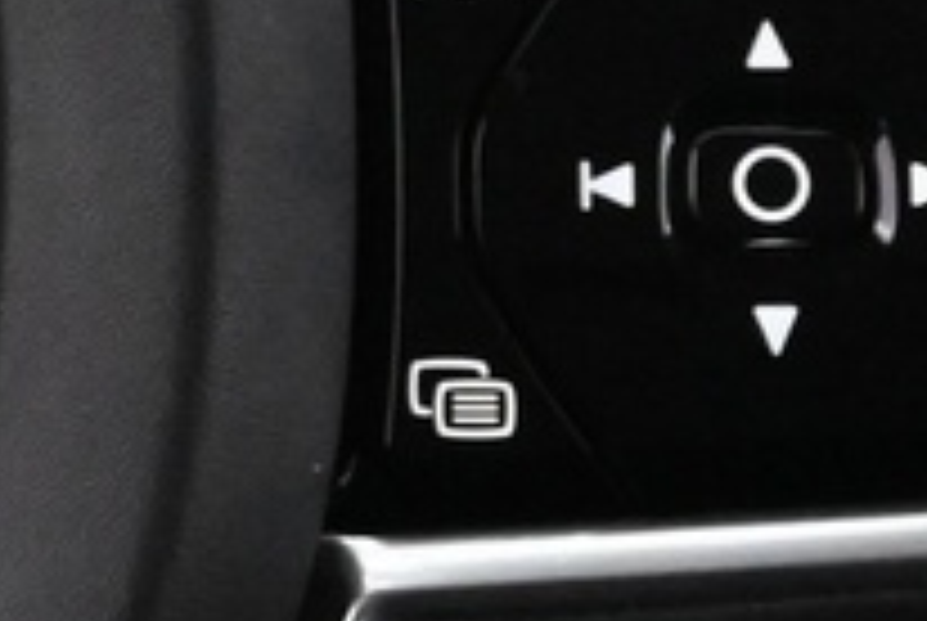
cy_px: 166
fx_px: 6986
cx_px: -720
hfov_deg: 7.4
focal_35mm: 271
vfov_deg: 5.1
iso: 5000
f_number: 4.2
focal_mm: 23
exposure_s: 1/40
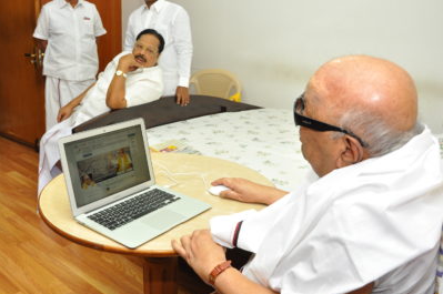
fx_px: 406
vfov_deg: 39.9
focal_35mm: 33
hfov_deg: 56.9
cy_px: 144
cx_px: 181
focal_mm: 18
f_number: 5.6
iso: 800
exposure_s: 1/80
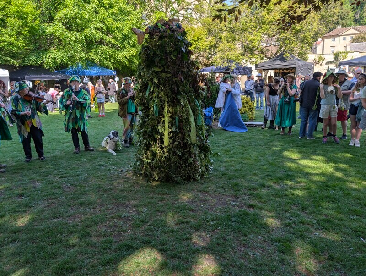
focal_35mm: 24
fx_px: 254
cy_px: 138
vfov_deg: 56.9
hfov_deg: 71.5
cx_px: 183
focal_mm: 6.9
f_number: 1.68
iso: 17
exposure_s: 1/261
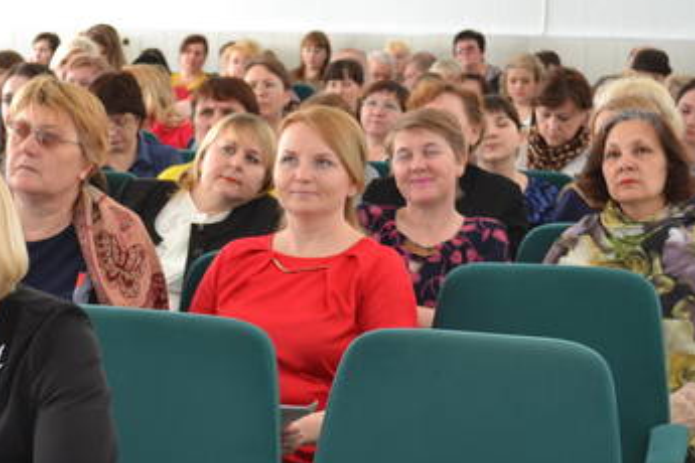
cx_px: 163
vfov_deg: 14.5
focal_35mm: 94
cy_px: 290
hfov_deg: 21.5
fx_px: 1815
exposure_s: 1/20
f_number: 5
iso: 400
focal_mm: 36
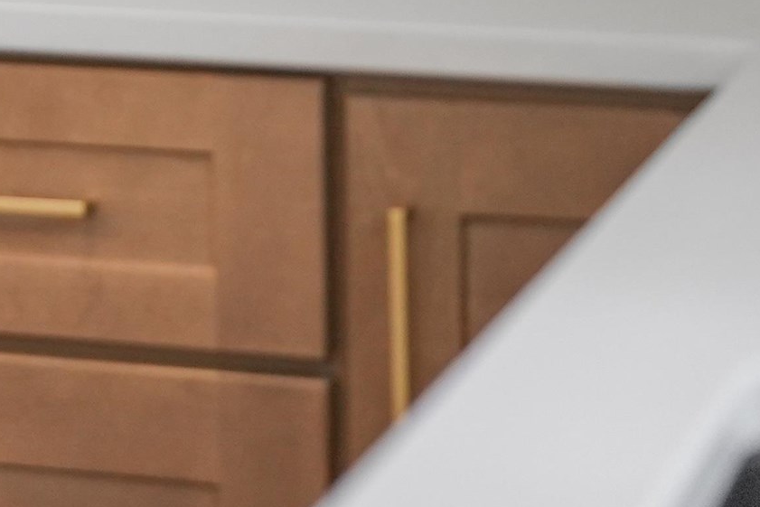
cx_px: -620
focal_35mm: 179
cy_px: -385
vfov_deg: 7.5
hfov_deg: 10.7
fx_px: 3779
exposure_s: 1/800
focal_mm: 49
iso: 2000
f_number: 2.2
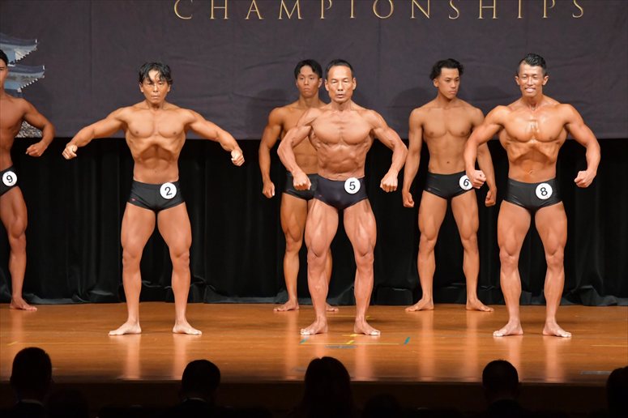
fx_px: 3784
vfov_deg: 6.3
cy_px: 209
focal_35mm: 217
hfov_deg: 9.5
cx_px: 314
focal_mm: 145
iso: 6400
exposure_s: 1/400
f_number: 5.6
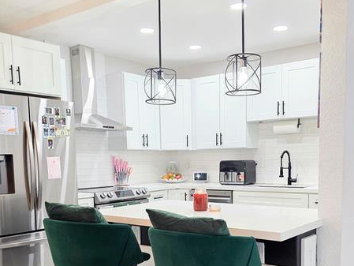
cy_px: 208
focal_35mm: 41
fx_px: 419
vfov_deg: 34.2
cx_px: 191
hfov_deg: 45.7
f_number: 1.7
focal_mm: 6.3
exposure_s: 1/120
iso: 320
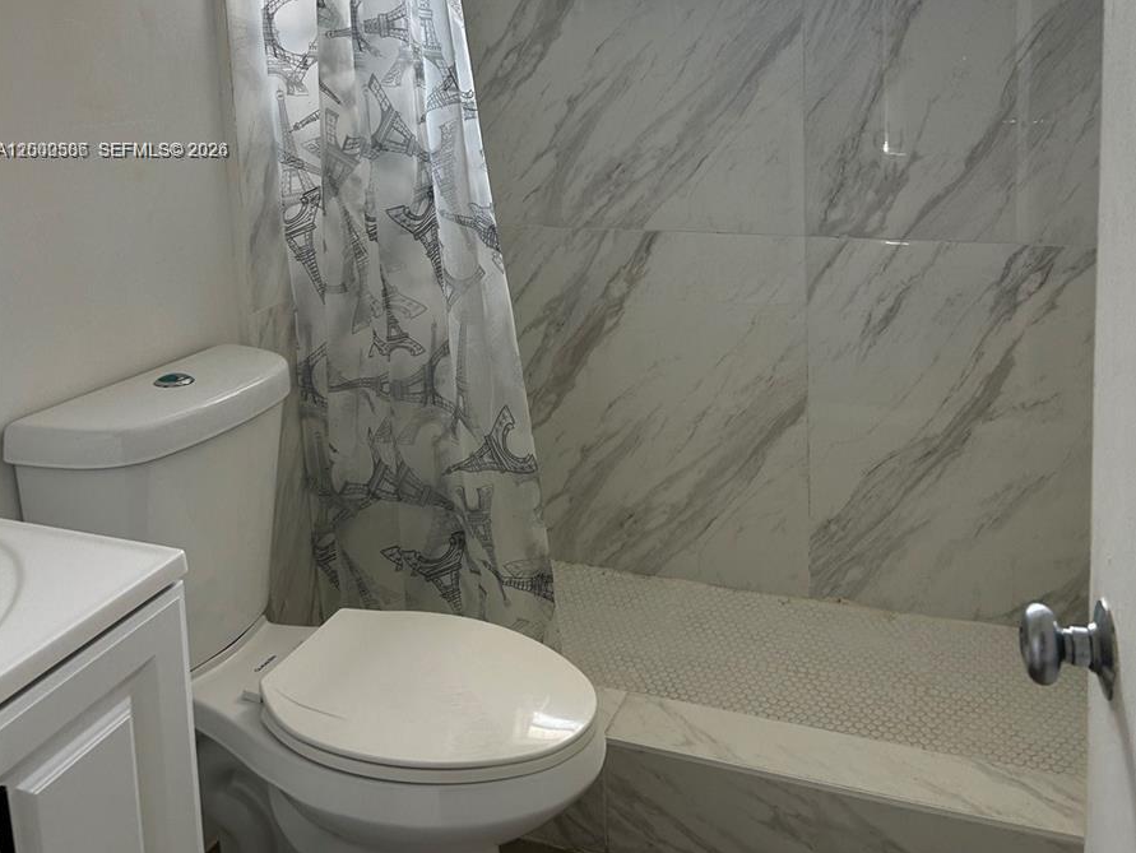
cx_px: 566
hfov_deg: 52.6
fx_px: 1149
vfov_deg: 38.9
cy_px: 152
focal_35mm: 35
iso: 64
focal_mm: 5.7
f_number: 1.5
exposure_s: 1/121
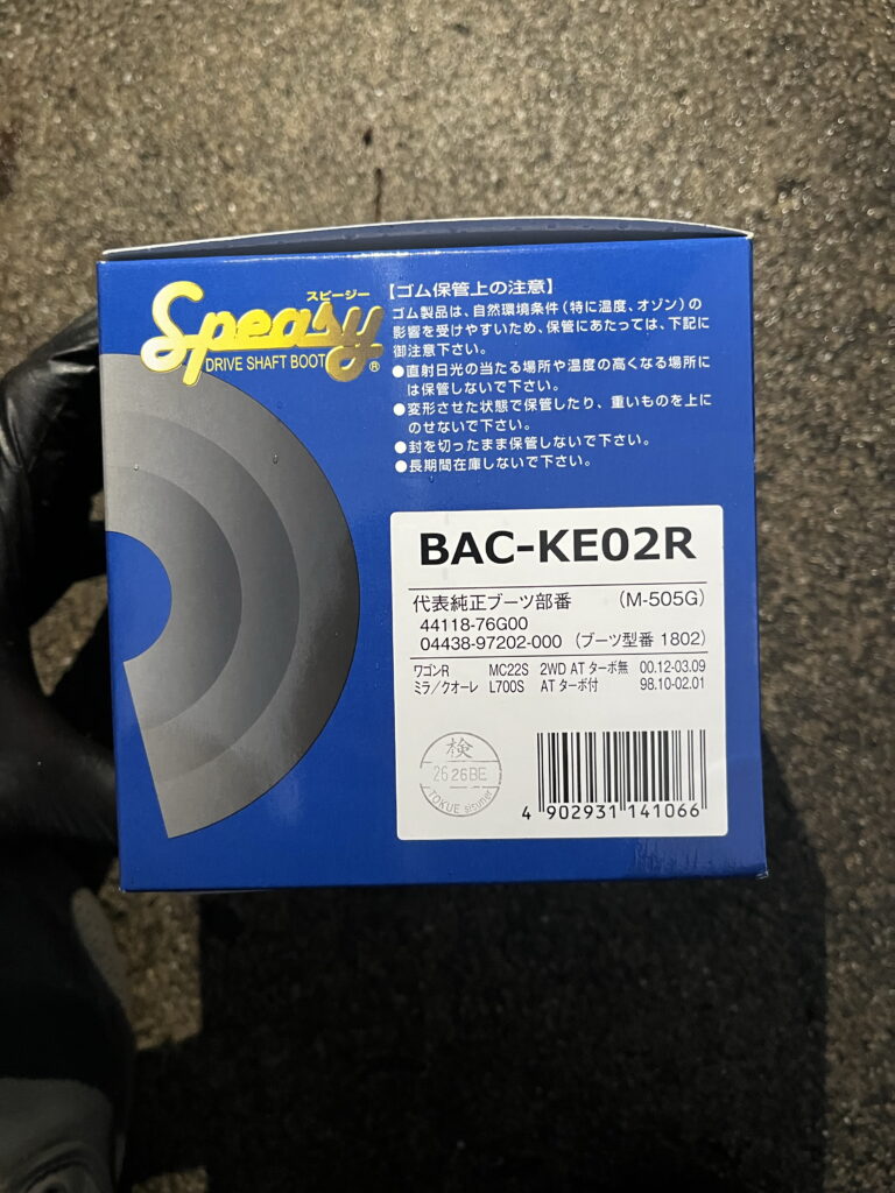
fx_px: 896
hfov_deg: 53.1
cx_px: 448
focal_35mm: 26
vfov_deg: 67.3
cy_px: 596
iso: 500
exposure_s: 1/53
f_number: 1.6
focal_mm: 5.1
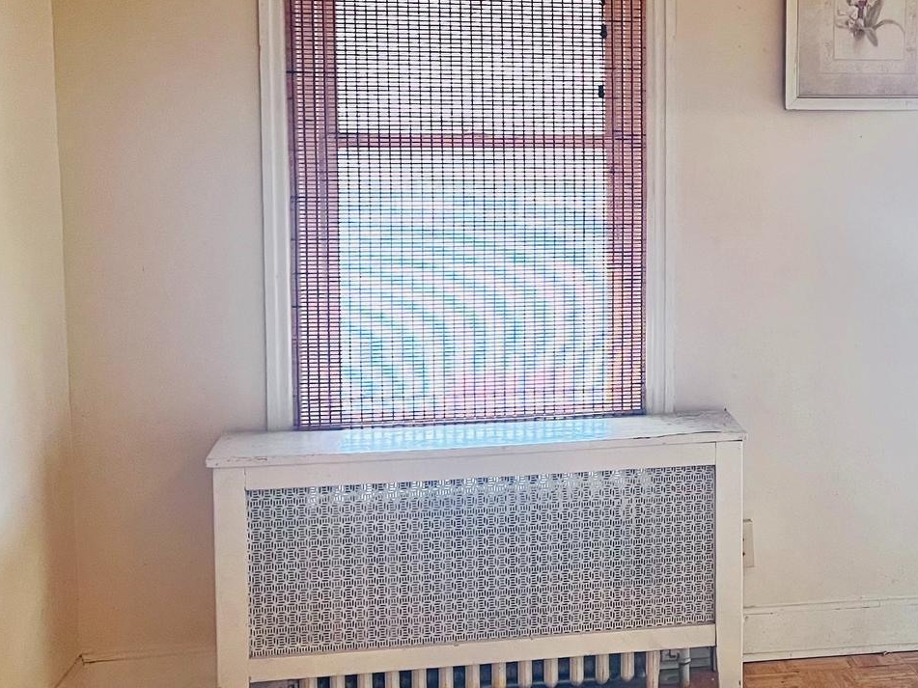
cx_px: 762
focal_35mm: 56
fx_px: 1485
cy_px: 225
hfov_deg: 33.2
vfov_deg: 25.9
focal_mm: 5.7
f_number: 1.5
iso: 400
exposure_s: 1/40
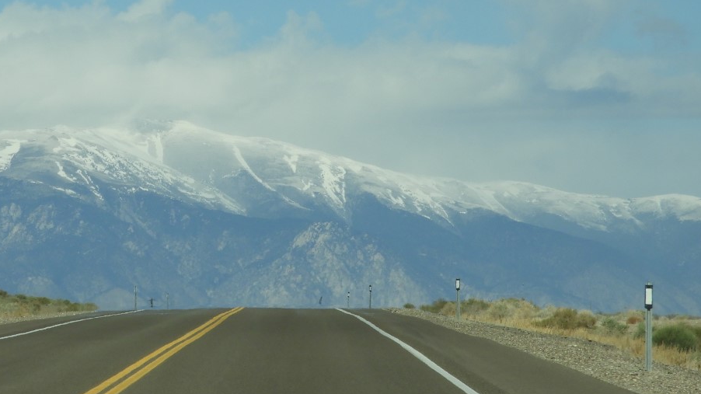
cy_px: 95
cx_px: 157
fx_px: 5817
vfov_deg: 3.9
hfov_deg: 6.9
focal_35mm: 313
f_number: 5.3
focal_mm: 32.2
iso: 100
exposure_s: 1/1000
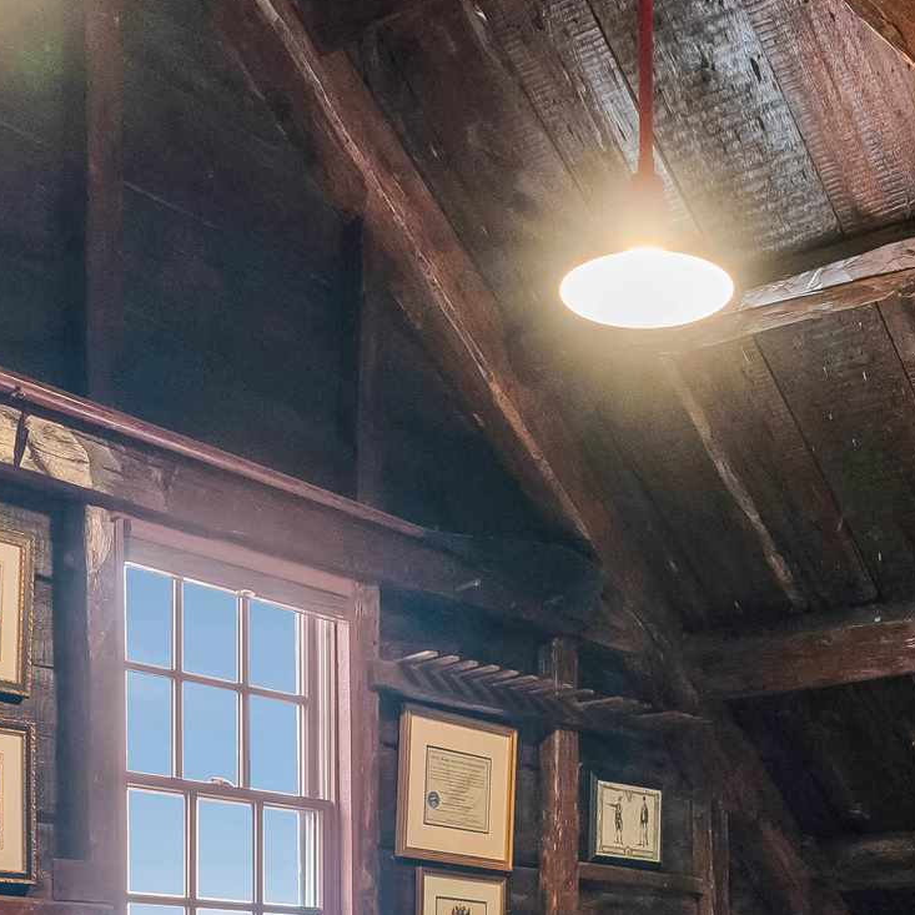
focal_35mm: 57
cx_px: 583
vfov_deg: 27.1
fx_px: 1705
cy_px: 1050
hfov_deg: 29.9
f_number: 8
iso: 800
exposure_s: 1/10
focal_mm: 16
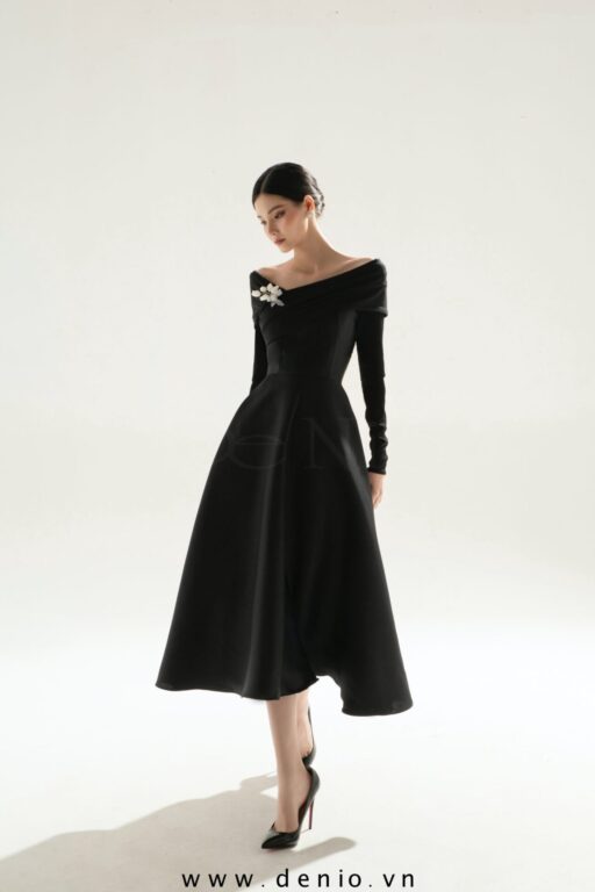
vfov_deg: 38.2
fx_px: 1289
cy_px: 446
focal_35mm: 52
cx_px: 298
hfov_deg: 26.0
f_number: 9
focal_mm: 52
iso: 200
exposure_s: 1/160
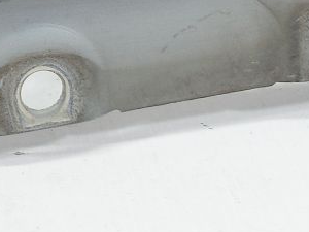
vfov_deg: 11.7
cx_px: -58
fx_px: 991
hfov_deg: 17.0
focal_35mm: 111
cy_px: -257
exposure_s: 1/50
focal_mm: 5.23
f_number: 1.8
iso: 64
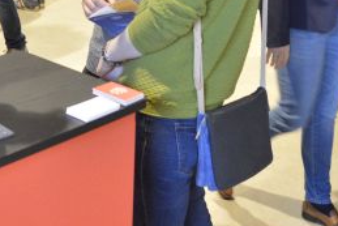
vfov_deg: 18.0
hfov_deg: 26.5
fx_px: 695
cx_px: 39
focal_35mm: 74
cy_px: -1
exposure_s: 1/60
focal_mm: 24
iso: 6400
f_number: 4
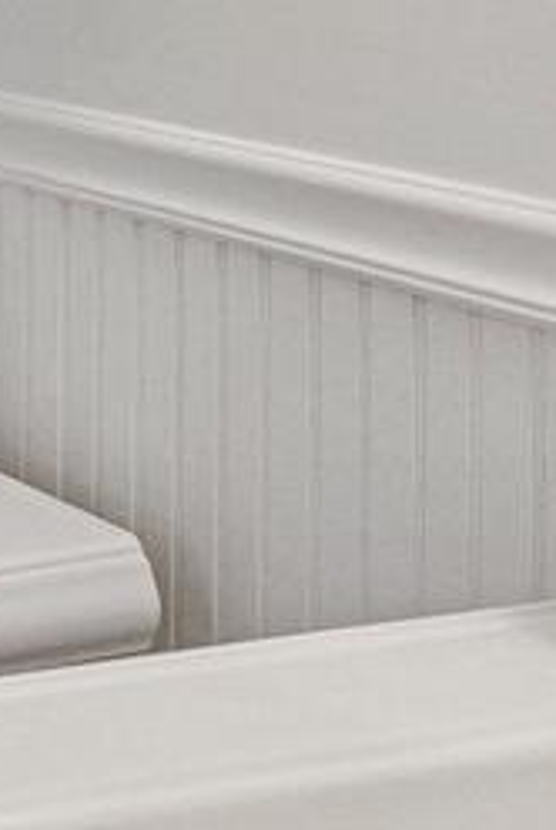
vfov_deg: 22.0
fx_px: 2010
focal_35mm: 87
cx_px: -533
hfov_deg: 13.6
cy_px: -107
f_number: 4
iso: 640
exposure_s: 1/250
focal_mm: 10
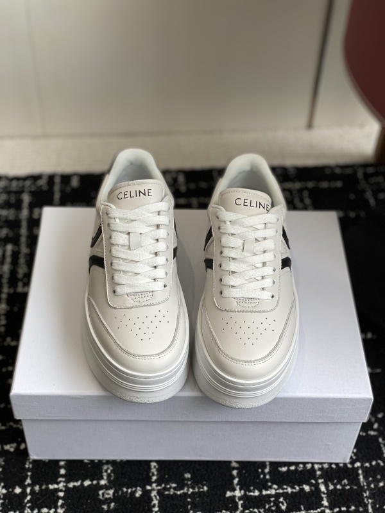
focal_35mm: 52
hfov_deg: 28.0
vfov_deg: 36.8
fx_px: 771
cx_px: 192
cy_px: 256
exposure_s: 1/265
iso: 20
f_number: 2
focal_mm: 6
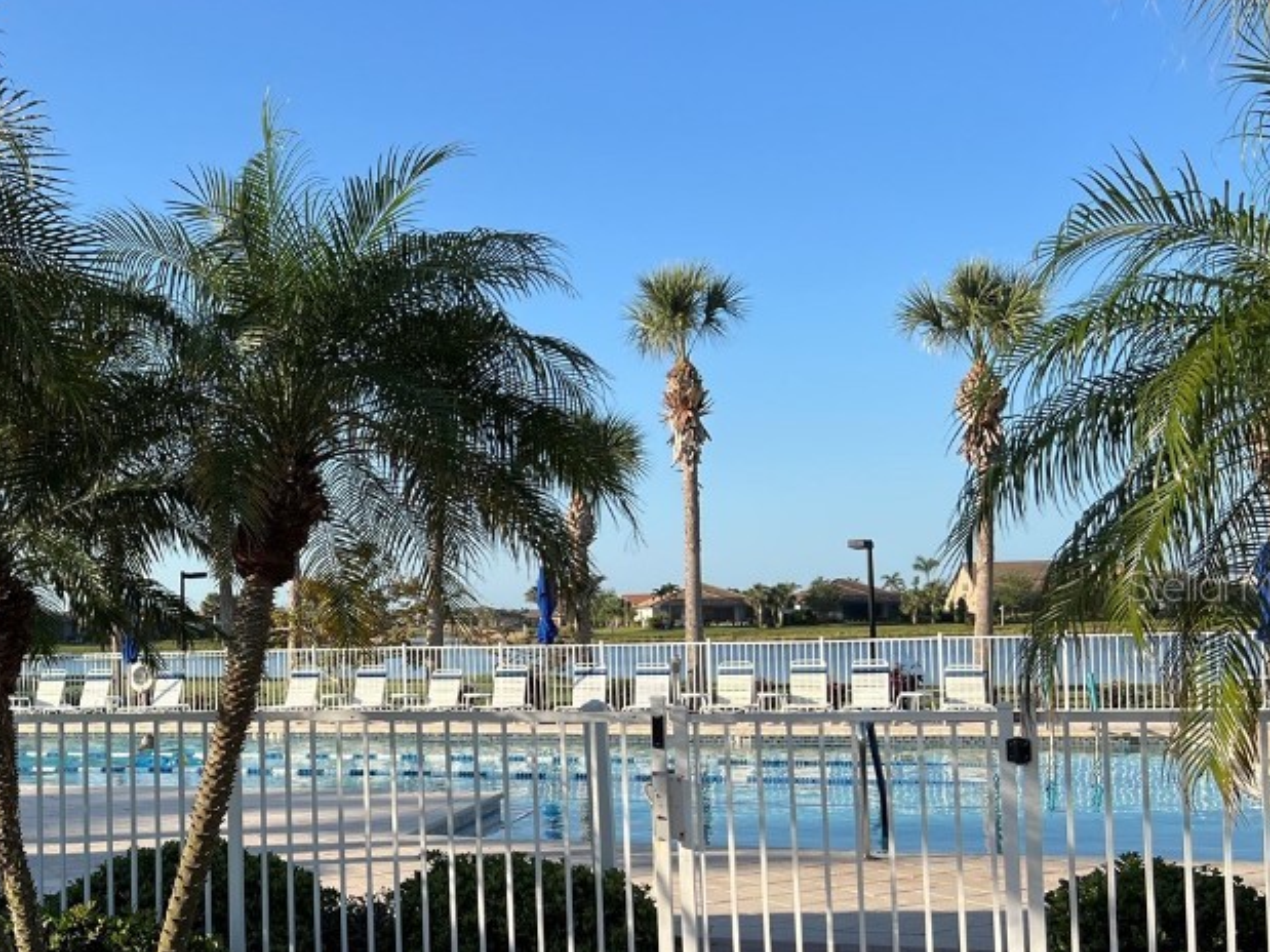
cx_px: 271
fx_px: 1577
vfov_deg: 33.4
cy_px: 585
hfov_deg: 42.1
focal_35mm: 43
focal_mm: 5.7
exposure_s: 1/2404
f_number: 1.5
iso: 50
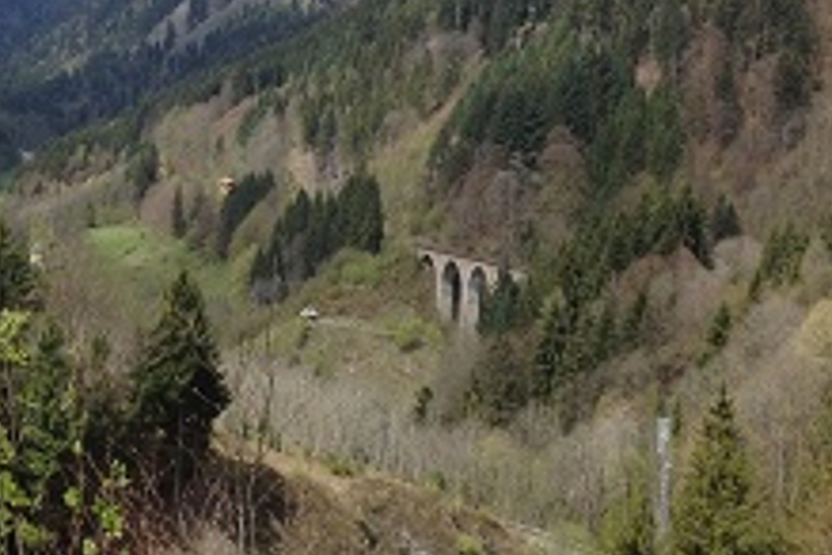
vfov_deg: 16.4
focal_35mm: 83
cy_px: 238
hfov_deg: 24.3
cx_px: 236
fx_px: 1918
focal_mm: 4.28
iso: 50
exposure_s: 1/1416
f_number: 2.4
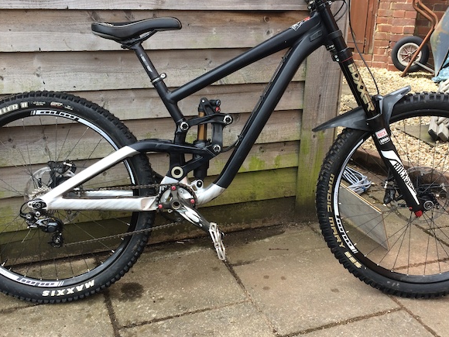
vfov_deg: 36.0
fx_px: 519
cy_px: 173
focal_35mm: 40
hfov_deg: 46.8
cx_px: 239
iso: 32
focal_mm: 4.15
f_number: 2.2
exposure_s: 1/321
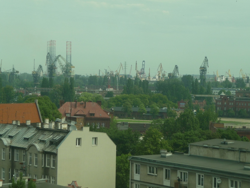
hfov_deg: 17.6
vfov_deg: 13.2
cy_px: 94
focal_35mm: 112
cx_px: 125
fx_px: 809
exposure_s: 1/100
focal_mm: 19.1
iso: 100
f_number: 4.7
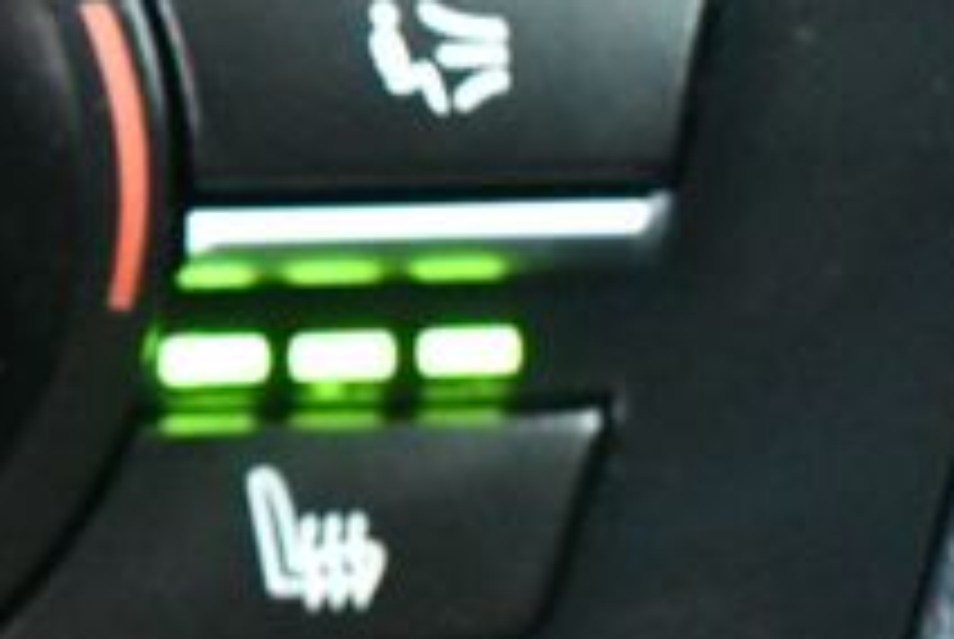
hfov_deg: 14.4
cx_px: -454
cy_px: 410
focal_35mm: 133
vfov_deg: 10.3
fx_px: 3529
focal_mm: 22
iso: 12800
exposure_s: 1/25
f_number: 3.8
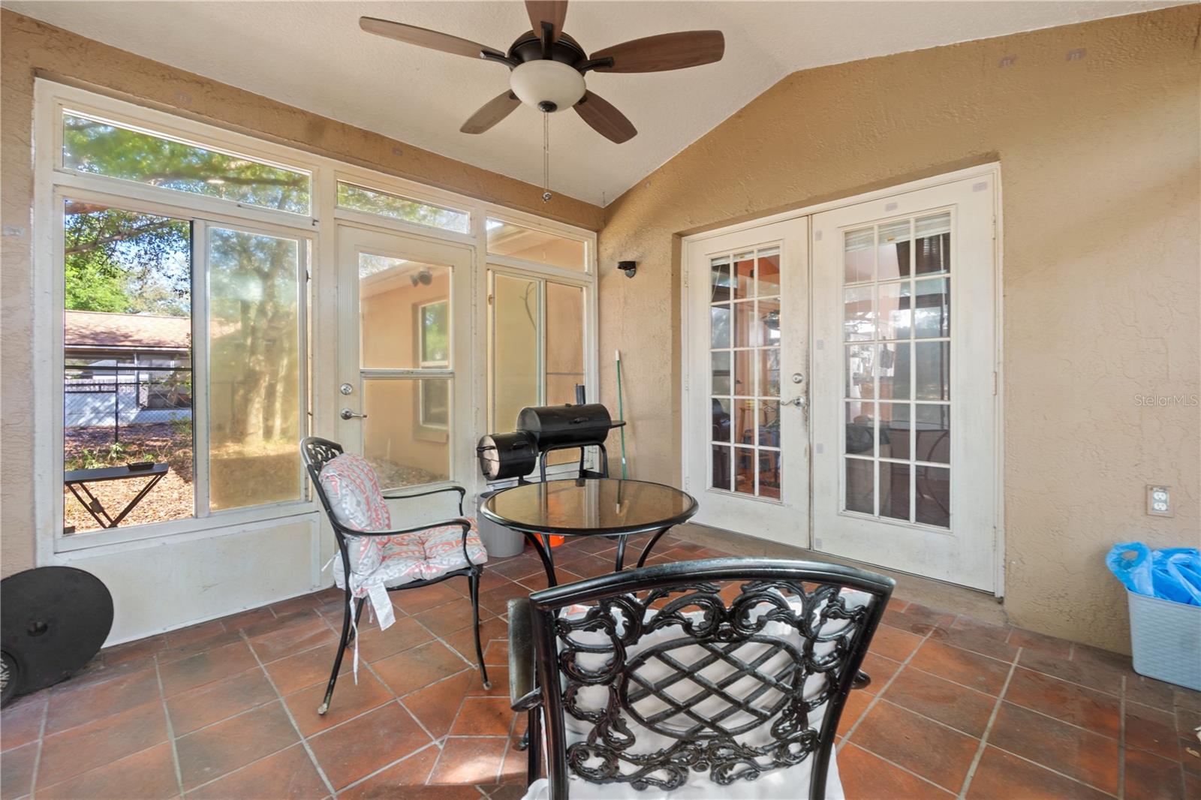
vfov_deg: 77.3
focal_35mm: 15
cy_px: 400
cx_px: 600
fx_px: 500
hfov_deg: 100.4
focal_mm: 10
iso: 100
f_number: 9
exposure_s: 1.6
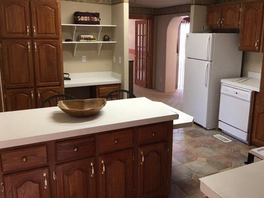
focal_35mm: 33
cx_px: 146
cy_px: 90
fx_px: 252
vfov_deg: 42.9
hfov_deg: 55.2
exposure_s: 1/15
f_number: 2.2
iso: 40
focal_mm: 4.15
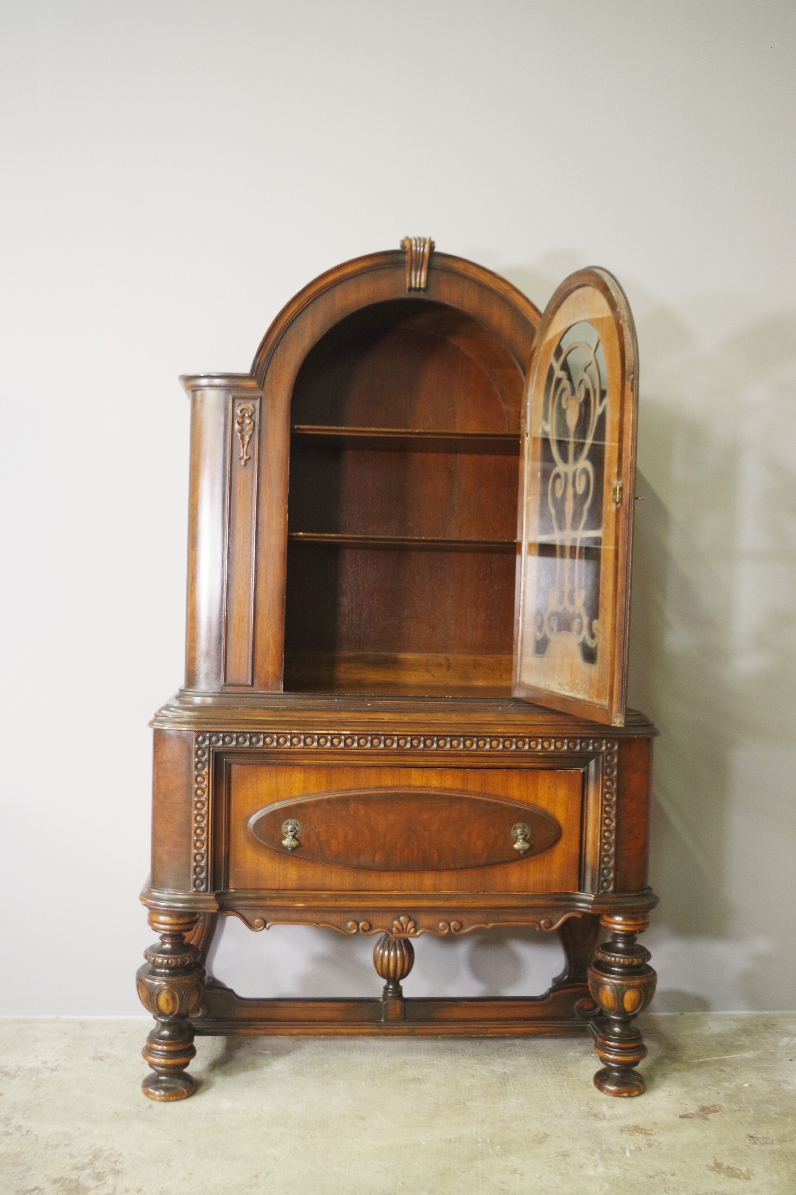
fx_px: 1028
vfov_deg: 60.3
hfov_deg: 42.3
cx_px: 398
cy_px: 598
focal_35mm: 31
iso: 800
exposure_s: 1/13
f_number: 4
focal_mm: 21.25
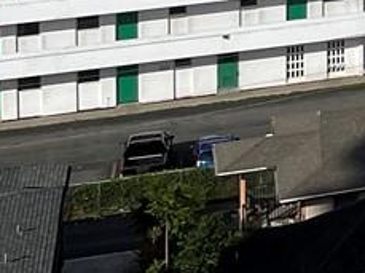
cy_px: -503
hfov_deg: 8.5
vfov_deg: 7.3
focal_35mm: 182
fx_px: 1916
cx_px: 1210
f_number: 1.6
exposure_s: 1/6897
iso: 32
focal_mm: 4.2
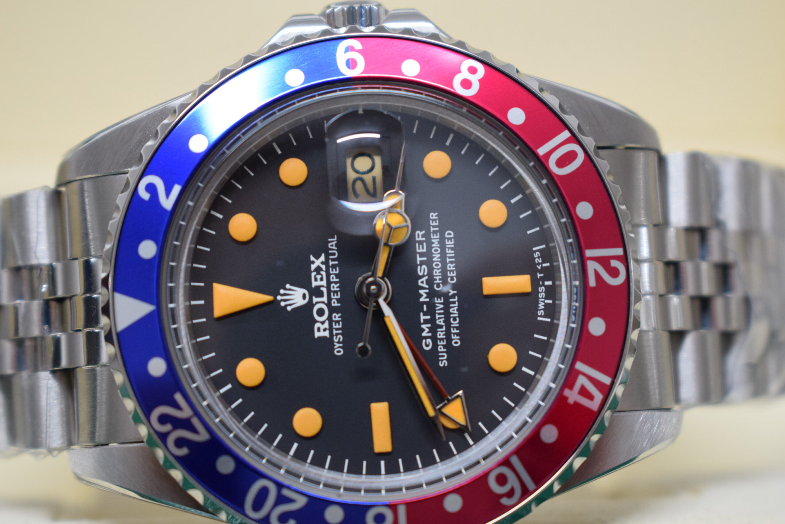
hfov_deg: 26.0
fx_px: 1702
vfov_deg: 17.5
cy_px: 262
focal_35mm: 78
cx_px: 392
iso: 1250
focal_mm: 52
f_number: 5.6
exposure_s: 1/60
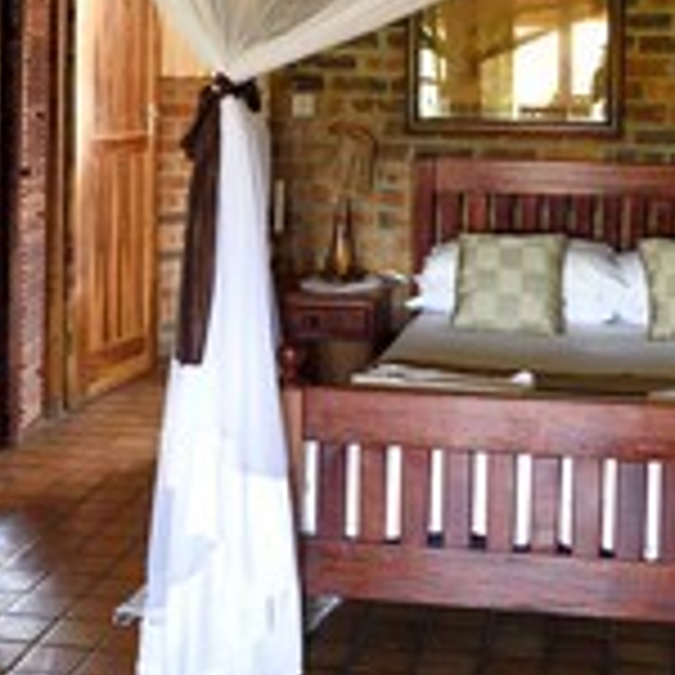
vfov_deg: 29.0
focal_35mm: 57
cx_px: 378
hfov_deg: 30.0
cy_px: 86
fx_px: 1257
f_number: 5
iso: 1600
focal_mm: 24
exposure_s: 1/30
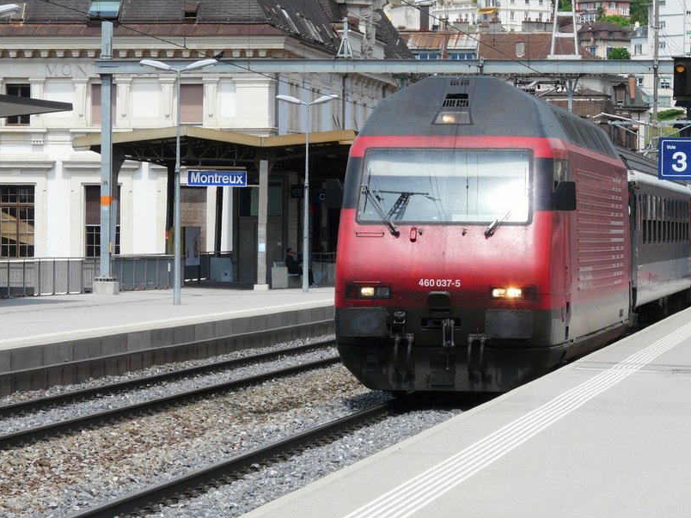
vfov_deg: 8.3
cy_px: 257
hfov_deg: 11.0
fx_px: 3573
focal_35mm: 179
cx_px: 412
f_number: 5.6
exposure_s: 1/400
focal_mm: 23.7
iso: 100
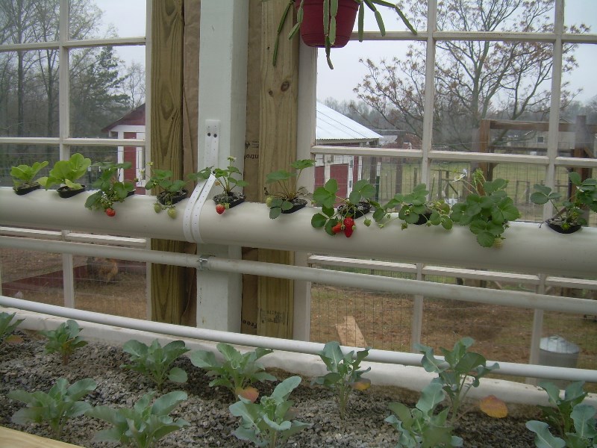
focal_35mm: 38
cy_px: 224
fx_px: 655
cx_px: 298
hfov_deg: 49.0
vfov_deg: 37.7
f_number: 2.8
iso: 50
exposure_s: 1/229
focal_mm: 6.3
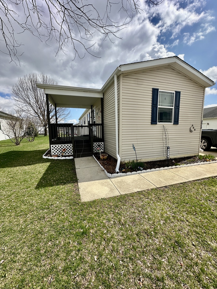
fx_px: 117
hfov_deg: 85.7
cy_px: 144
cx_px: 108
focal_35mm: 14
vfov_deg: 102.1
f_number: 2.2
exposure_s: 1/2092
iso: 50
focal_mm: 2.22
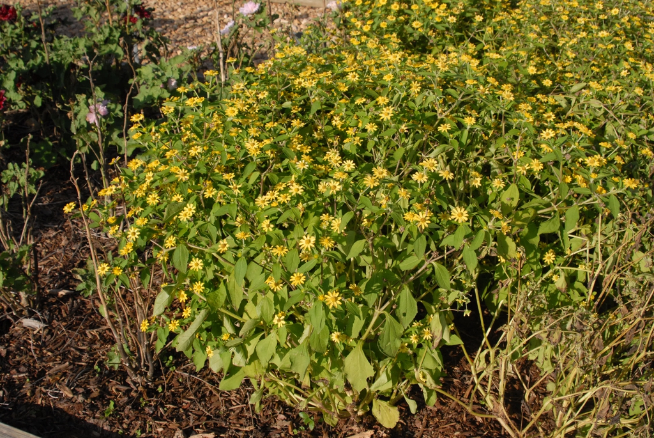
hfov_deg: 46.4
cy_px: 219
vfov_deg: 32.0
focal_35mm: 42
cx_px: 327
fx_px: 764
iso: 400
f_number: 10
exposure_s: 1/350
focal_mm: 28
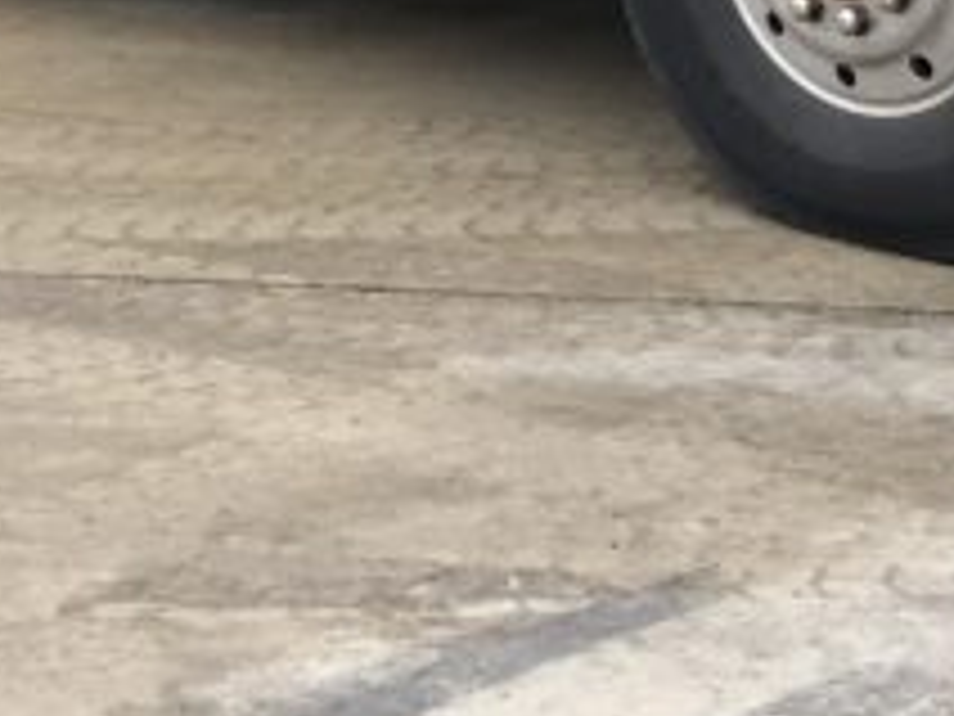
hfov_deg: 14.6
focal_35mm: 135
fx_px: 3721
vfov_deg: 10.0
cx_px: 576
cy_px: -820
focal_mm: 3.99
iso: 25
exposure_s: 1/120
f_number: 1.8
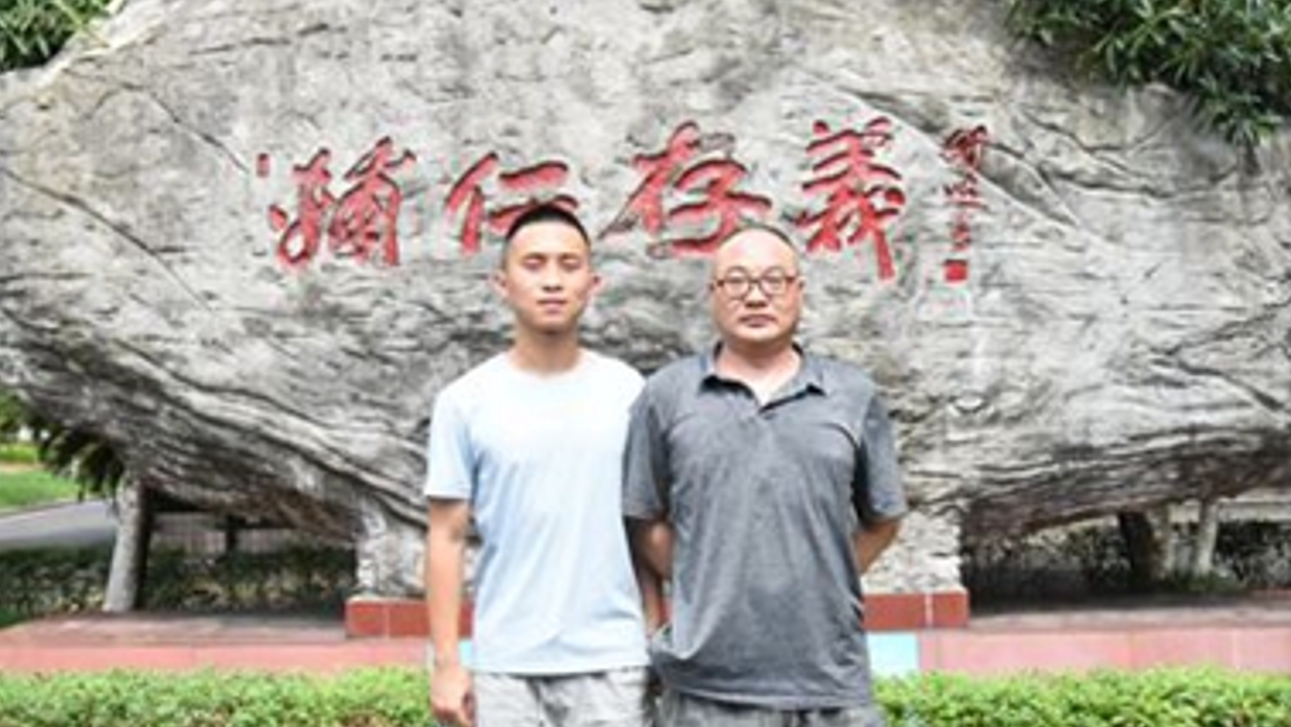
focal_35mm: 55
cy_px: 401
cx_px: 608
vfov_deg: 21.9
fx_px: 1884
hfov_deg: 37.8
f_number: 16
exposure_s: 1/1000
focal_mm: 31
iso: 6400
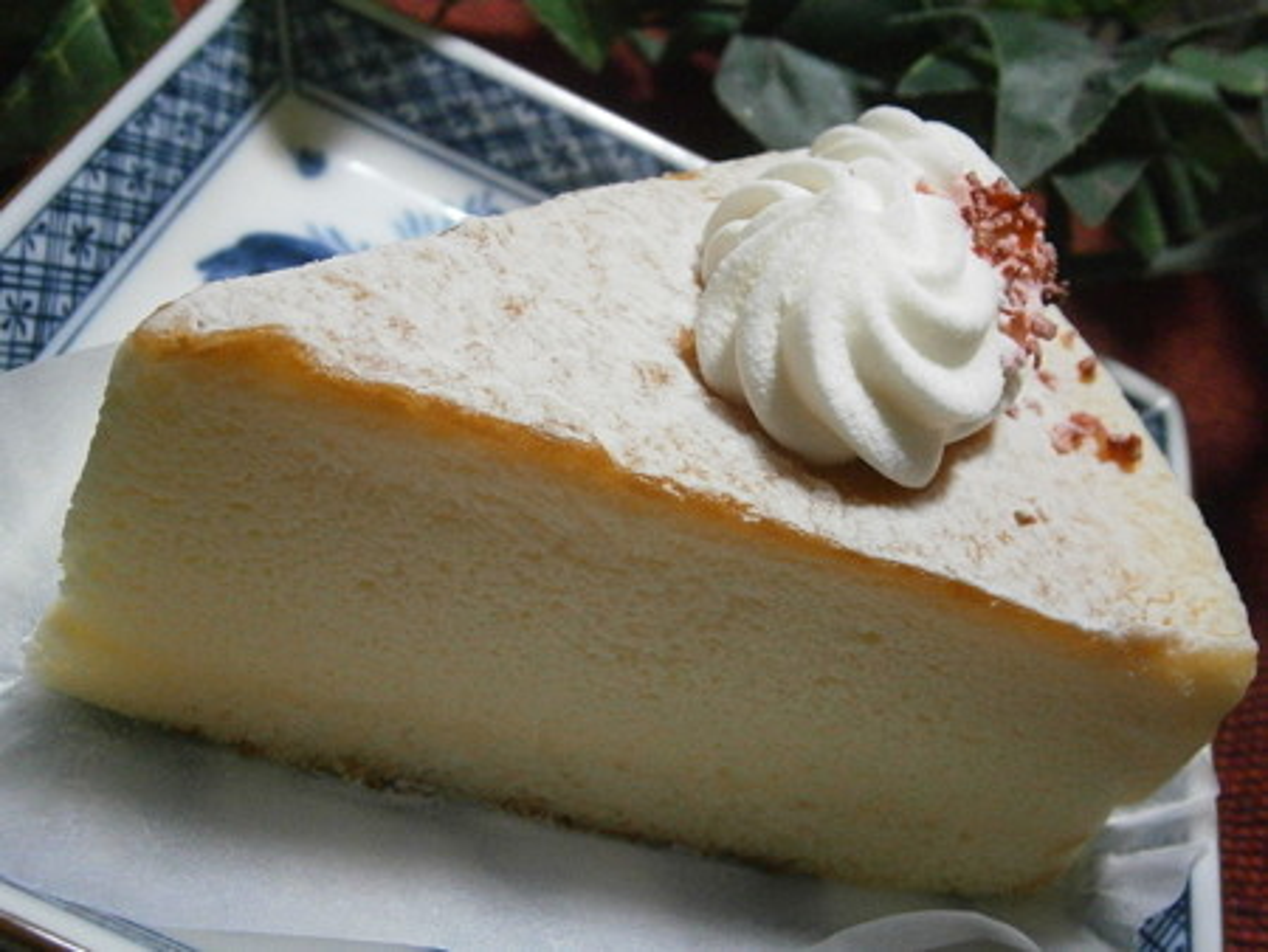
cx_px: 634
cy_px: 476
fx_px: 1723
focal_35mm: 47
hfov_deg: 40.4
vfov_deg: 30.9
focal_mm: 8.3
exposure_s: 1/40
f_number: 3.4
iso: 800
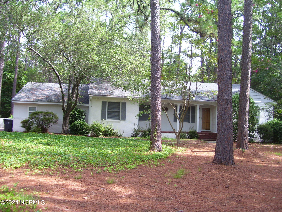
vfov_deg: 38.7
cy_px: 106
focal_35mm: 37
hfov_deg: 50.1
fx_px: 301
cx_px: 141
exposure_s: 1/180
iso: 80
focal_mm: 6
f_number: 2.7
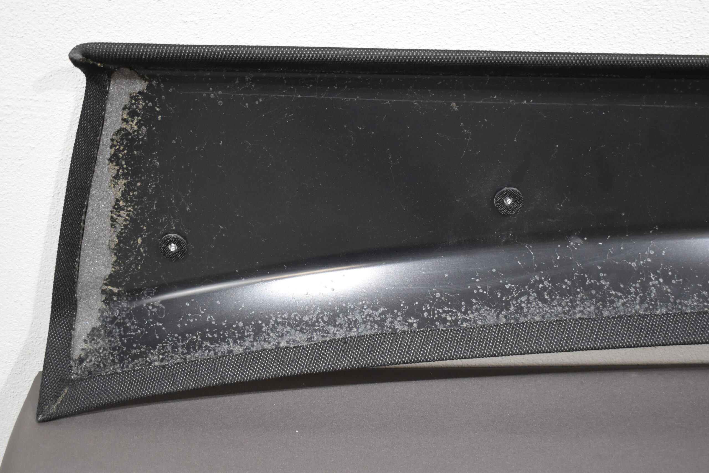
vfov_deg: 26.5
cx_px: 354
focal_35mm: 51
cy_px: 236
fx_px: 1004
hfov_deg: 38.9
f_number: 4.5
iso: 2000
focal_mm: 34
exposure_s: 1/125
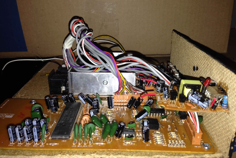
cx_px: 119
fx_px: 229
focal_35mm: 35
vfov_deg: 37.8
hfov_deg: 54.4
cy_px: 74
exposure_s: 1/33
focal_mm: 4.12
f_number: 2.4
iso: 50
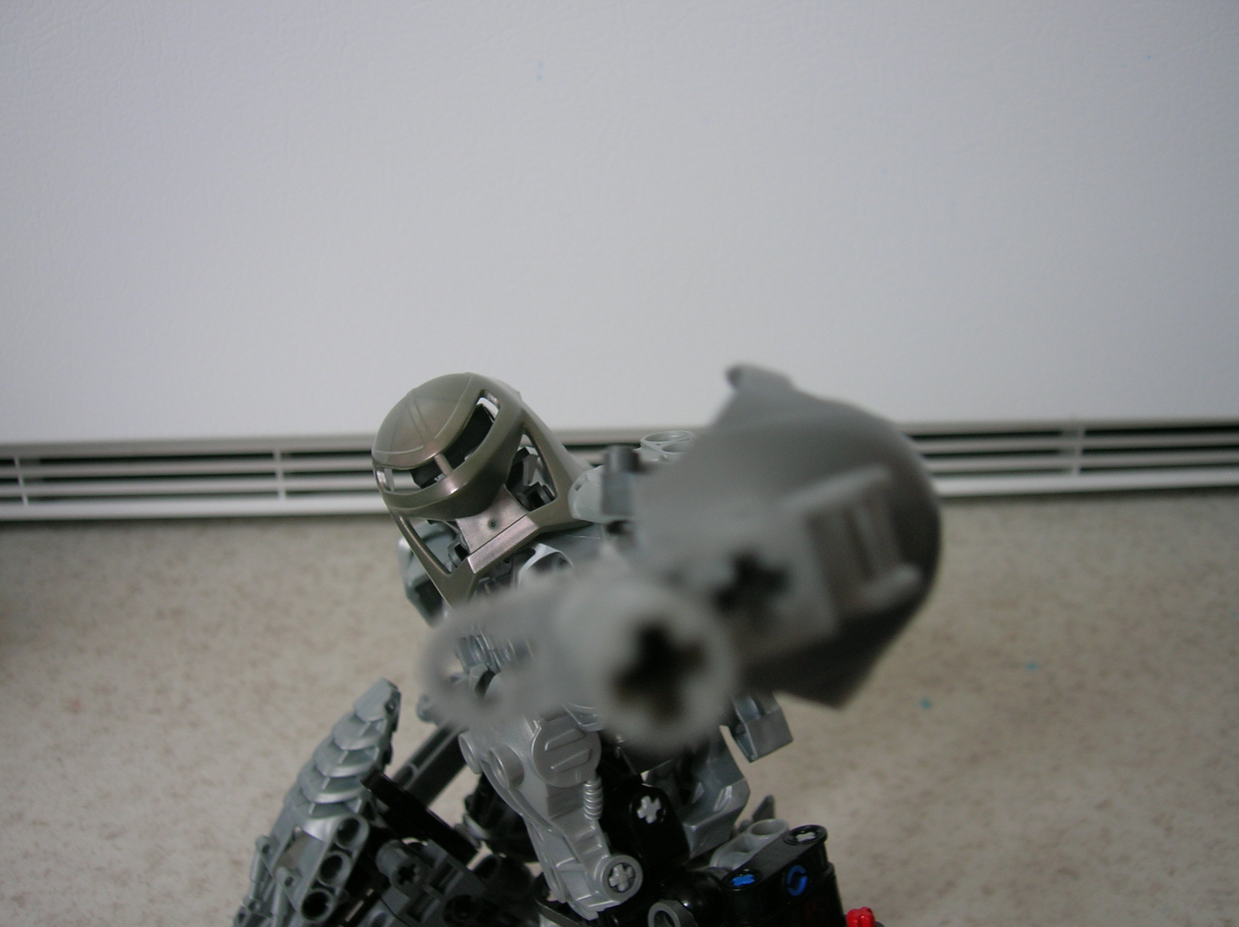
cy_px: 464
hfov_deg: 51.4
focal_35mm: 36
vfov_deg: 39.6
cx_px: 620
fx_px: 1287
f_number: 2.9
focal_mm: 6
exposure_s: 1/10.2
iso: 50
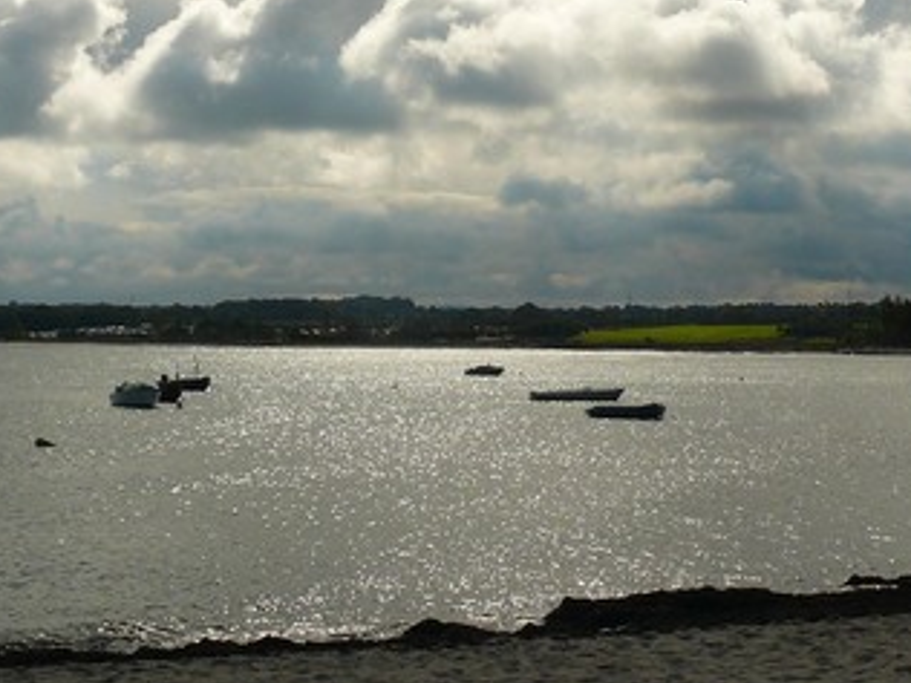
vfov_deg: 17.8
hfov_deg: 23.5
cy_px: 294
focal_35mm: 83
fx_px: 2184
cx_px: 605
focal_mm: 7.4
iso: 100
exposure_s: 1/500
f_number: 6.3
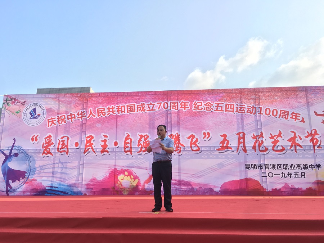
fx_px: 271
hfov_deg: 61.7
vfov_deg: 48.2
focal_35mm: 29
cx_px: 162
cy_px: 122
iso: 25
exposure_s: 1/447
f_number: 2.2
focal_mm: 4.15
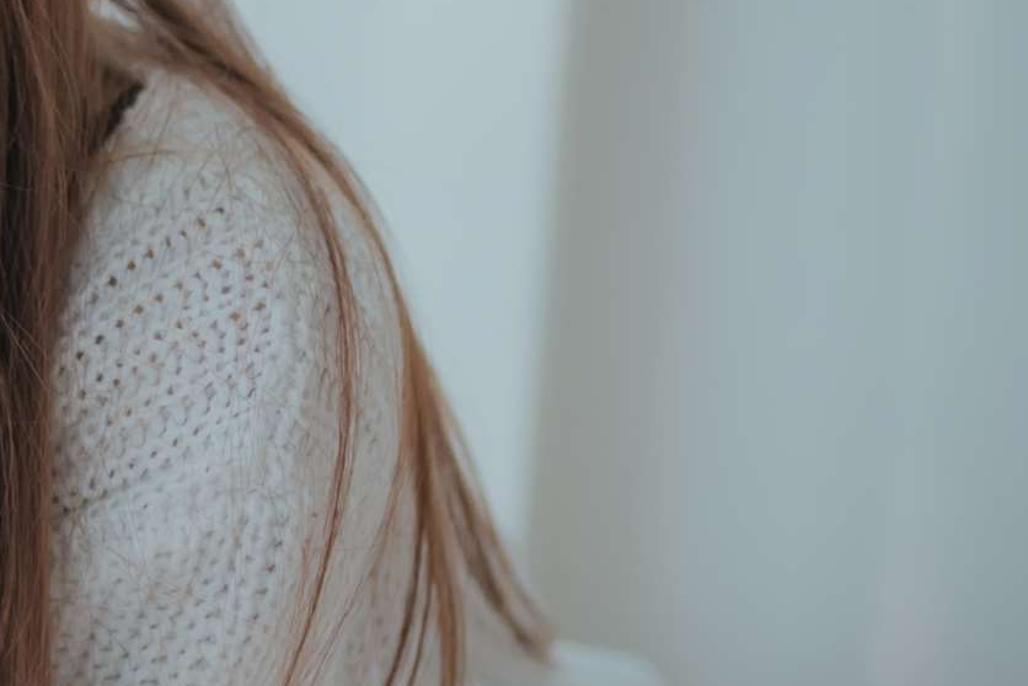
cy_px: 313
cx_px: -357
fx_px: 3228
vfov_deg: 12.1
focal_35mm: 113
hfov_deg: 16.9
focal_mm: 35
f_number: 1.8
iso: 1000
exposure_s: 1/160
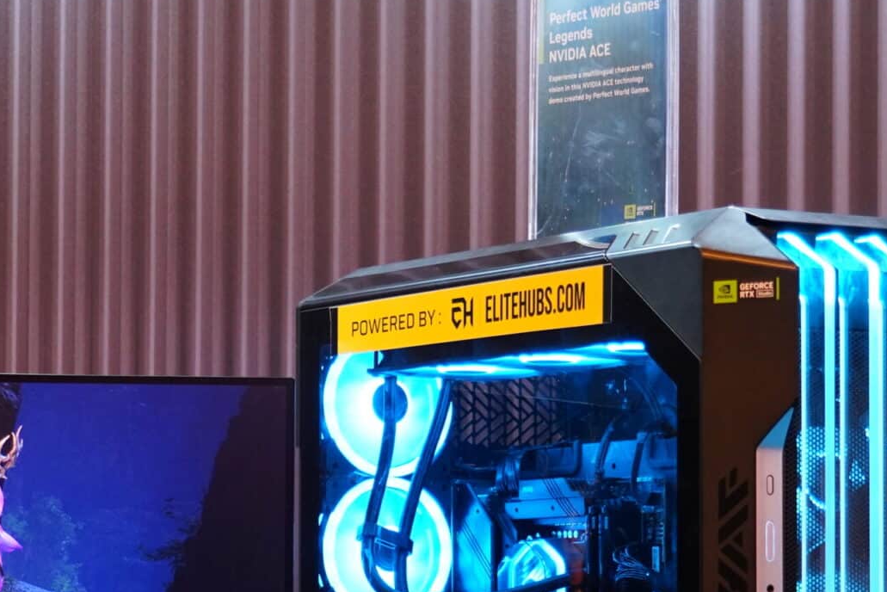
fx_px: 3721
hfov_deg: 13.5
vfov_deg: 9.1
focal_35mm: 151
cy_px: 535
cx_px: 230
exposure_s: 1/60
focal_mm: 51
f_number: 4
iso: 2000
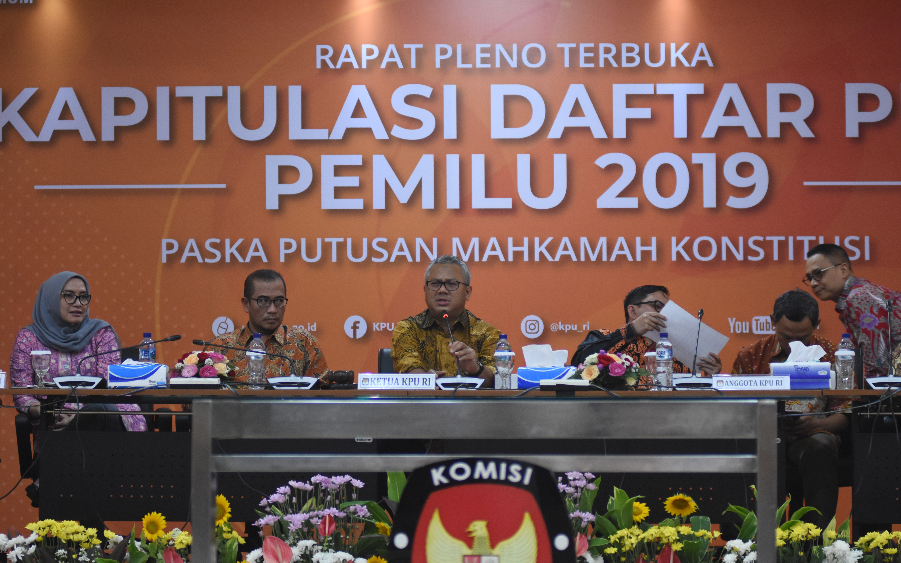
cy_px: 295
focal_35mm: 123
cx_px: 450
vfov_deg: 10.7
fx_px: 3020
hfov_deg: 17.0
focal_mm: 80
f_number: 3.2
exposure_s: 1/250
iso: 1600
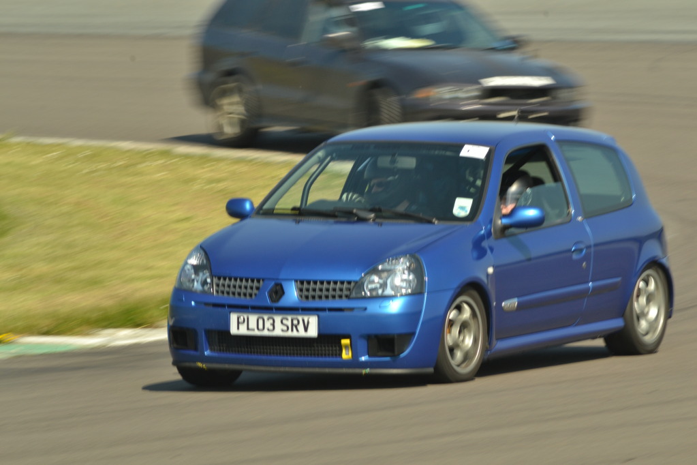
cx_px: 348
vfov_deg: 3.1
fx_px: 8712
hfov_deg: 4.6
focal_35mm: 450
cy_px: 232
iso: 200
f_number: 16
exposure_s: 1/125
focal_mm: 300
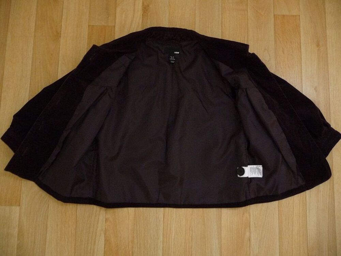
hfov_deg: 63.4
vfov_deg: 49.7
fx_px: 276
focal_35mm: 28
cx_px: 170
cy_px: 128
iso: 400
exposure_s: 1/8
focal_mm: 4.7
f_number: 3.3
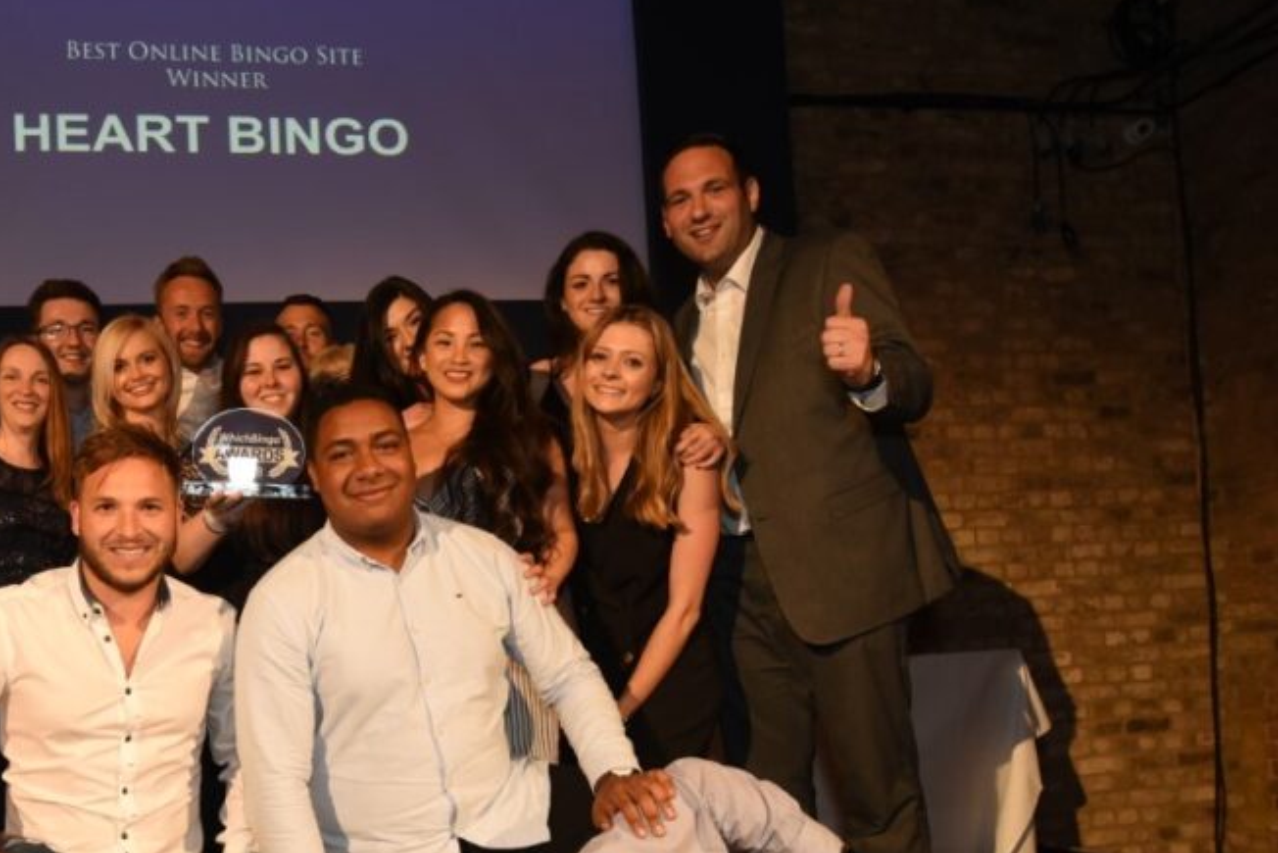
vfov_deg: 38.9
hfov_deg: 54.3
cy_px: 647
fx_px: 1172
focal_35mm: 33
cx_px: 306
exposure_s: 1/80
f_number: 5.6
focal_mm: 21
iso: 2000
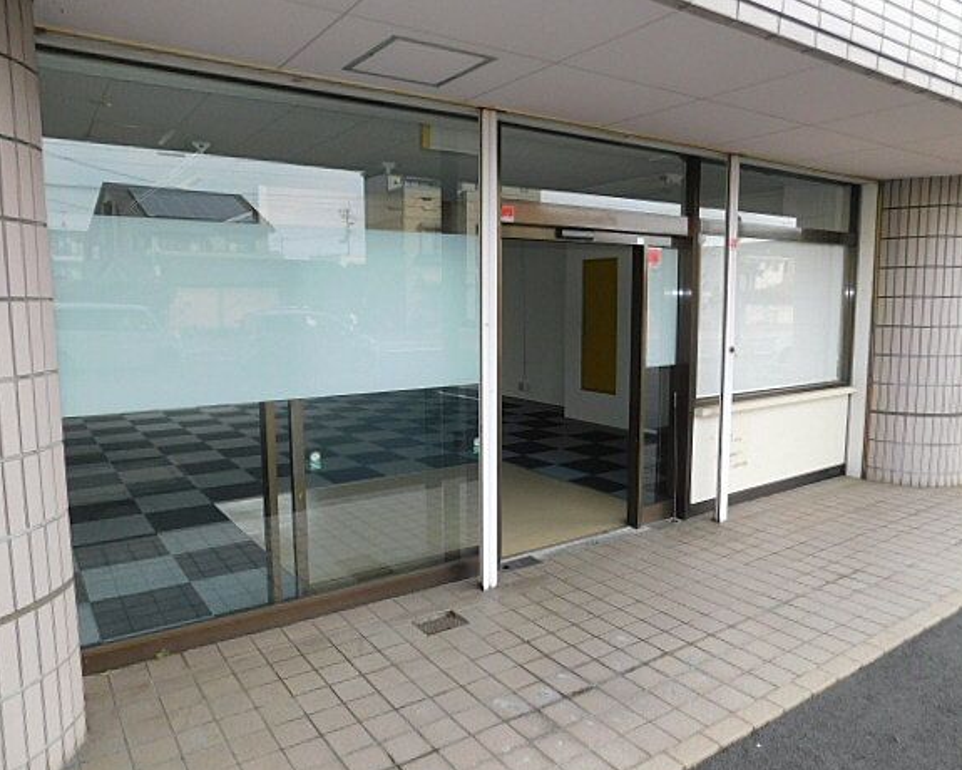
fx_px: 712
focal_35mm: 25
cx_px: 475
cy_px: 388
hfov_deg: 68.1
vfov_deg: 56.8
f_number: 3
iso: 125
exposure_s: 1/250
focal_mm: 4
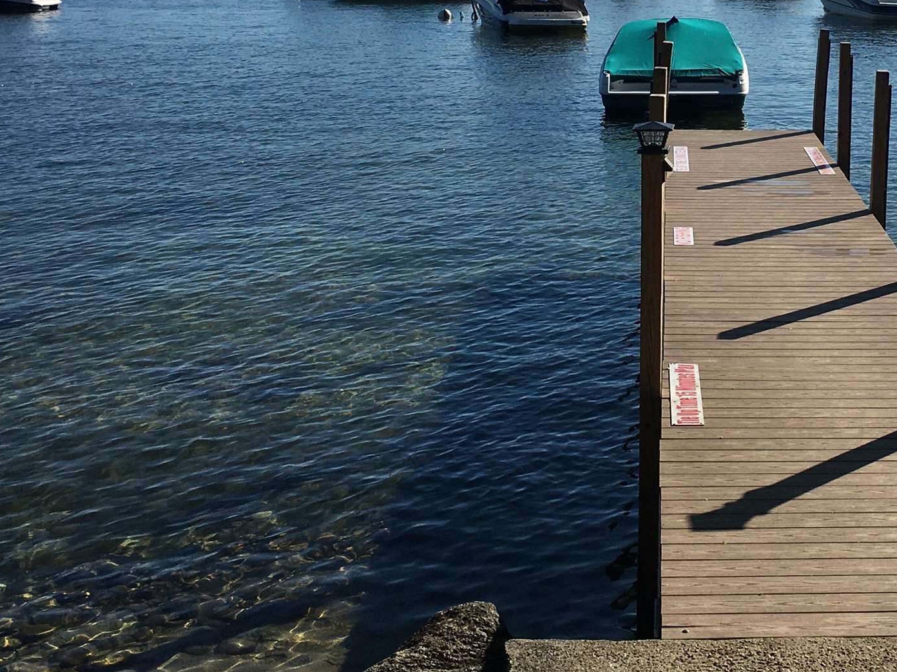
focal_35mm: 64
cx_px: 786
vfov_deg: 22.6
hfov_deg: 29.2
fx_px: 1658
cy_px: 118
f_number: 2.2
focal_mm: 4.15
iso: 25
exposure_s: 1/2198
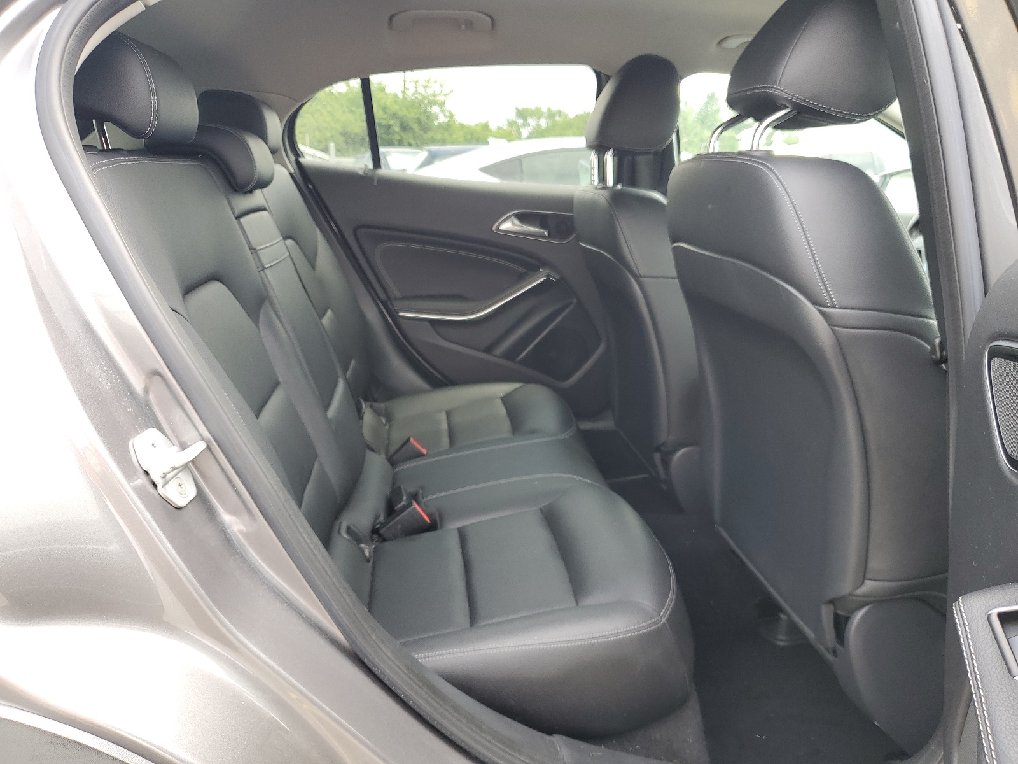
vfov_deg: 53.1
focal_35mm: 26
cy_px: 382
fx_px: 765
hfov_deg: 67.3
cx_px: 509
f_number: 1.5
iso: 50
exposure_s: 1/167
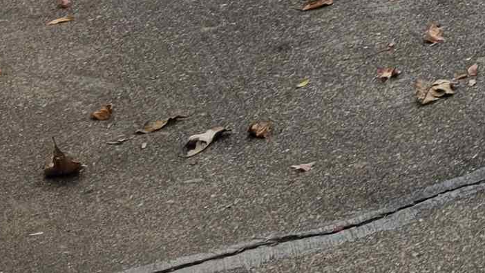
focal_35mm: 124
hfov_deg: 14.1
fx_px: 1595
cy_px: -477
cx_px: 1018
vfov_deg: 8.5
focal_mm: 5.4
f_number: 1.8
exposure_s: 1/2246
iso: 40
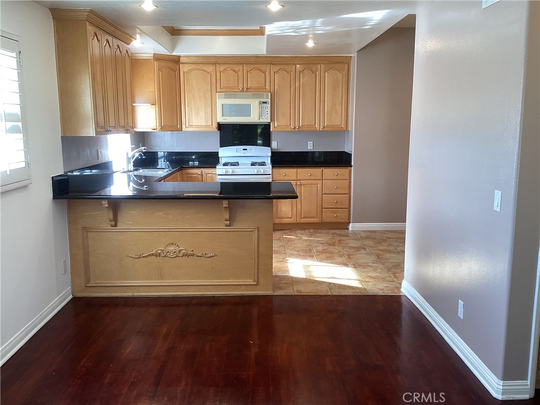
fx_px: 484
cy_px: 202
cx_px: 270
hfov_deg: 58.4
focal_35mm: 31
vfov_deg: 45.4
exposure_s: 1/50
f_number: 2.4
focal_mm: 3.3
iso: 64
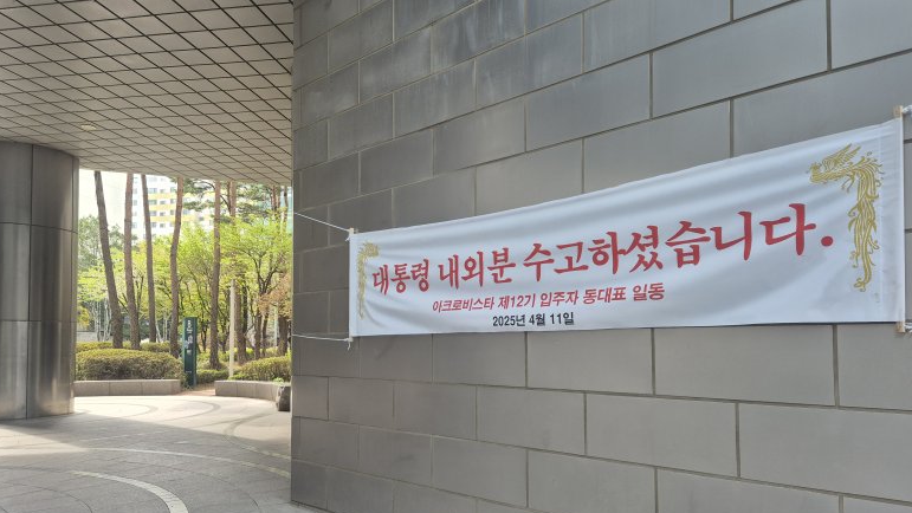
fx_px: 629
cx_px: 467
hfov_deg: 71.9
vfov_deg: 44.1
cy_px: 316
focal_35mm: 26
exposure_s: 1/120
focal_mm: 5.4
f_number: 1.8
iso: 40
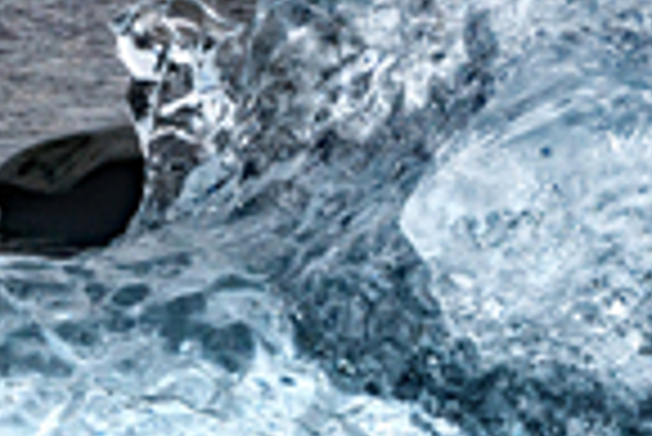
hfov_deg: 7.9
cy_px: 317
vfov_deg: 5.3
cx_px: 247
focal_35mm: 262
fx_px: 4742
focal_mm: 55
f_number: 13
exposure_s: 1/250
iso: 200
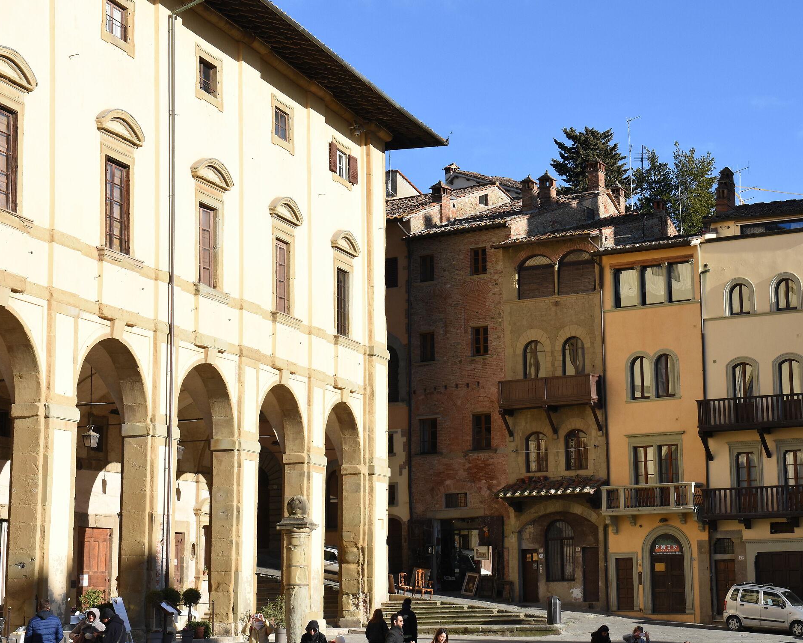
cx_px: 501
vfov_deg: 21.3
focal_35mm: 72
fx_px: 1711
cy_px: 308
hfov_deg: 26.3
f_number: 8
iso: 400
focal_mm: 40
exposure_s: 1/1000
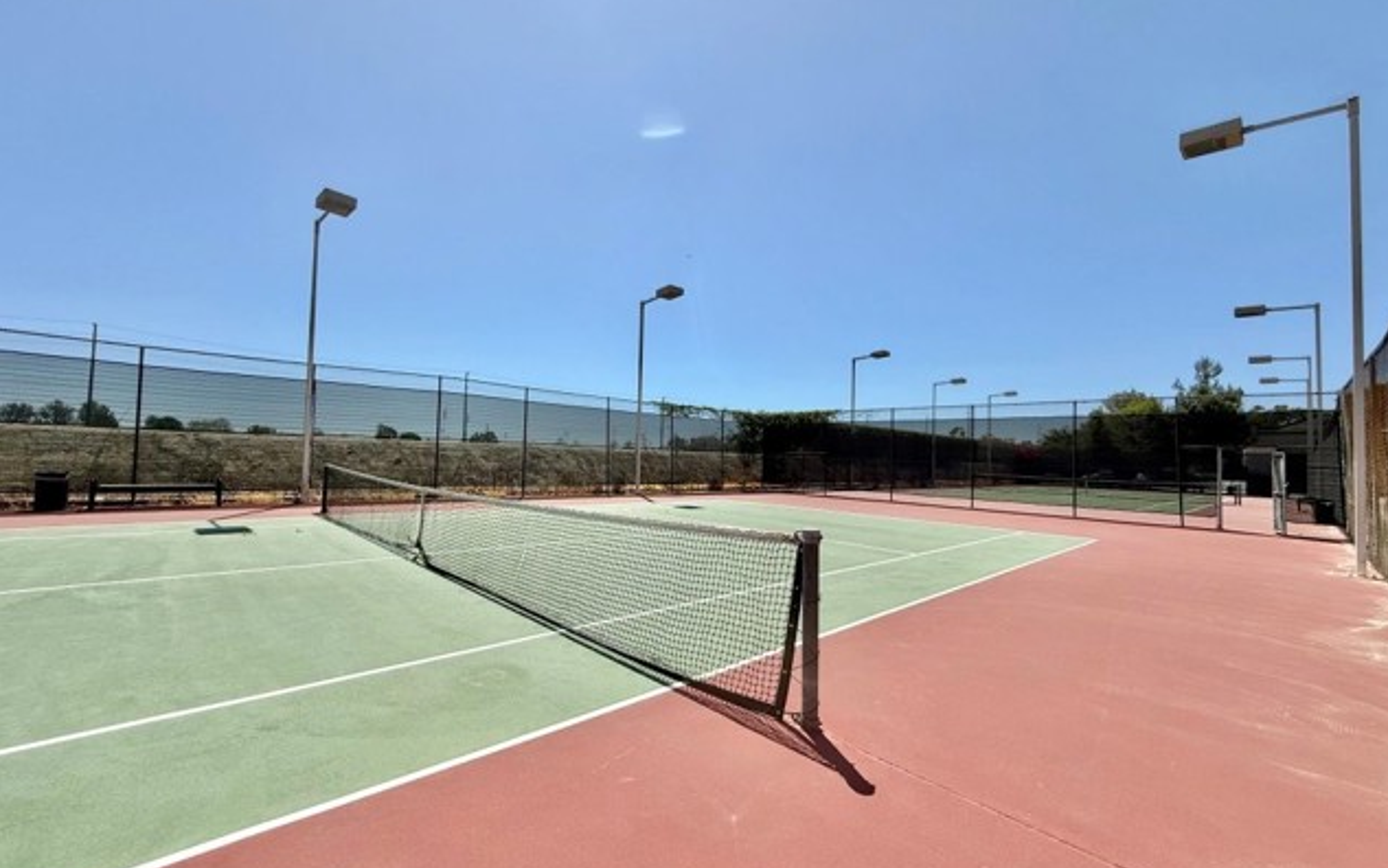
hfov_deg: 101.4
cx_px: 697
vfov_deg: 74.8
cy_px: 441
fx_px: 568
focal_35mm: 15
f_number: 2.2
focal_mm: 2.22
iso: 50
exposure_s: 1/3460
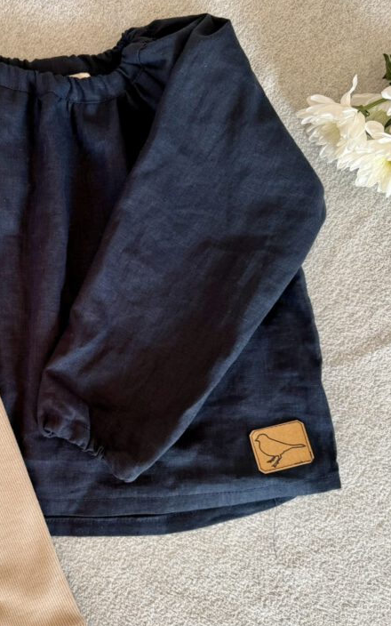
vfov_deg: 52.7
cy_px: 339
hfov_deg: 32.7
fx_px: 631
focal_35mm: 37
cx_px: 41
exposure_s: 1/121
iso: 125
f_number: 1.78
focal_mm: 6.76
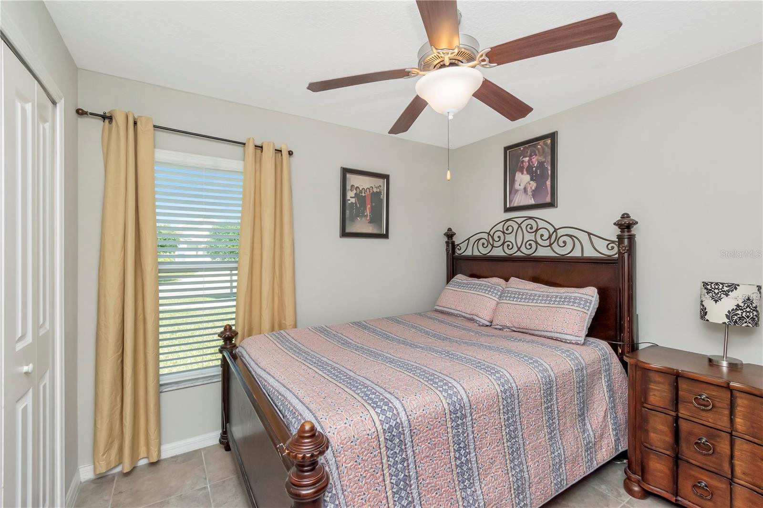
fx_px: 318
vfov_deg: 77.3
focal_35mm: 15
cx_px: 382
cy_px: 254
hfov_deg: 100.4
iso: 500
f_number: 10
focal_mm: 10
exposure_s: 1/250
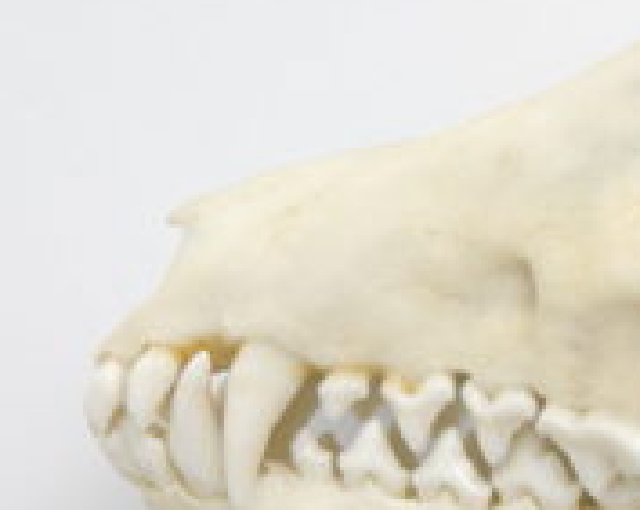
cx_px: 864
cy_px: 373
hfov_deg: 5.4
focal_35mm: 357
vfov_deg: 4.3
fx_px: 6751
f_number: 16
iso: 100
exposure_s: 1/200
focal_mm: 70
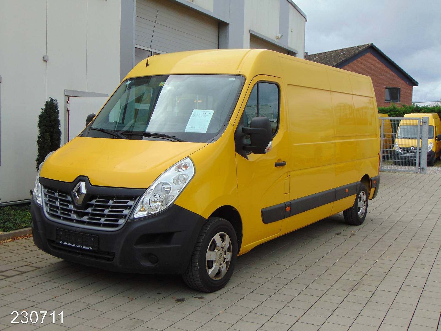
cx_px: 220
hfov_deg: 44.8
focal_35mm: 42
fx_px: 535
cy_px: 166
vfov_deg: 34.3
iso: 80
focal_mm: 7.6
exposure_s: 1/160
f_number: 3.3
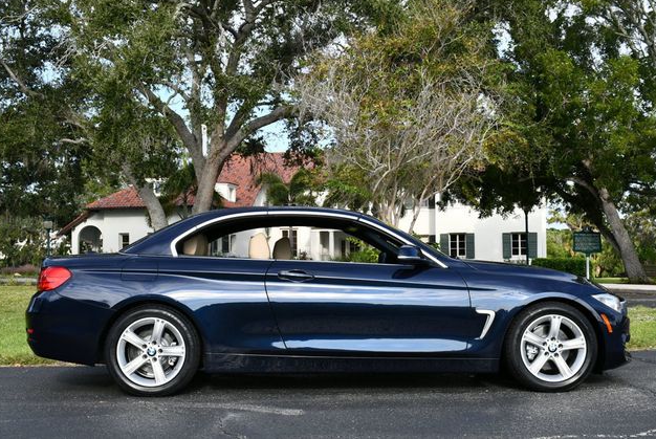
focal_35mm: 47
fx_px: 857
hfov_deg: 41.9
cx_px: 328
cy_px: 216
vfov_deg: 28.7
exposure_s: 1/250
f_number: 8
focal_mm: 23
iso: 180
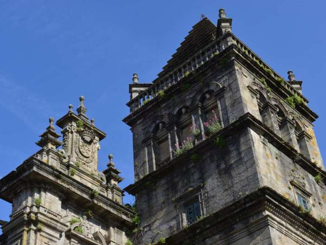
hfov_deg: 30.7
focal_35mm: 63
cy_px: 123
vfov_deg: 23.3
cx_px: 149
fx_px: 593
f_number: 13
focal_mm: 58
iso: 125
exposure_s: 1/100
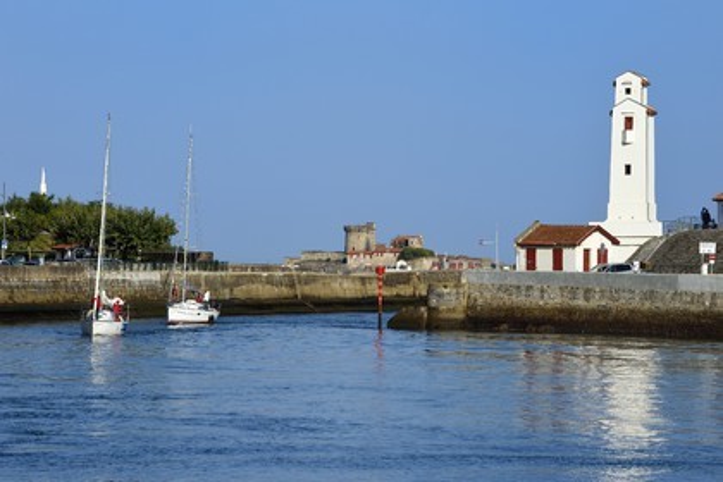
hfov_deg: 12.1
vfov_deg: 8.1
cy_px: 241
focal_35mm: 170
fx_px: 3414
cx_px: 362
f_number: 14
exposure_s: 1/250
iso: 200
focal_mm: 170
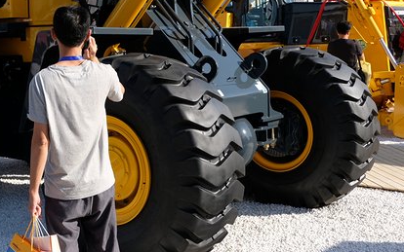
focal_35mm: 59
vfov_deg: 21.8
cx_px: 112
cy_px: 61
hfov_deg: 34.0
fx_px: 650
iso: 200
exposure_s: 1/550
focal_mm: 20.1
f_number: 5.6
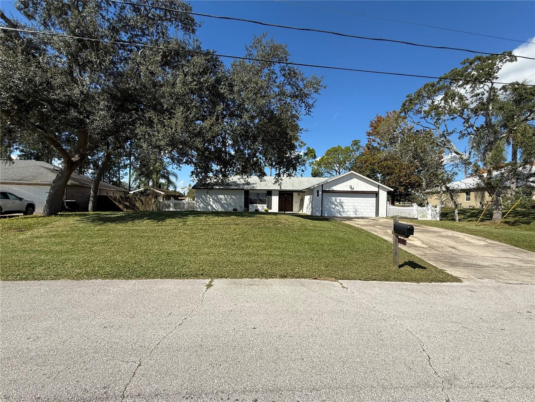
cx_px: 268
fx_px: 216
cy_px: 201
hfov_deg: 102.1
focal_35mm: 14
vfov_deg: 85.7
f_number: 2.2
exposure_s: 1/1961
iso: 50
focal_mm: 2.22
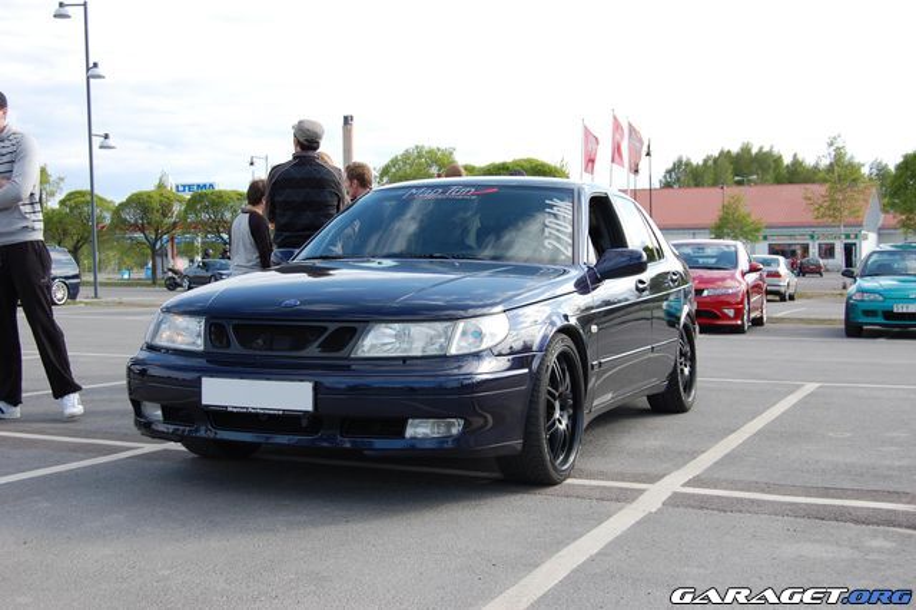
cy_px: 305
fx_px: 1183
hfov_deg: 42.3
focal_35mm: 46
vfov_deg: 28.9
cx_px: 458
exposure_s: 1/200
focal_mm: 31
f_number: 7.1
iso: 200
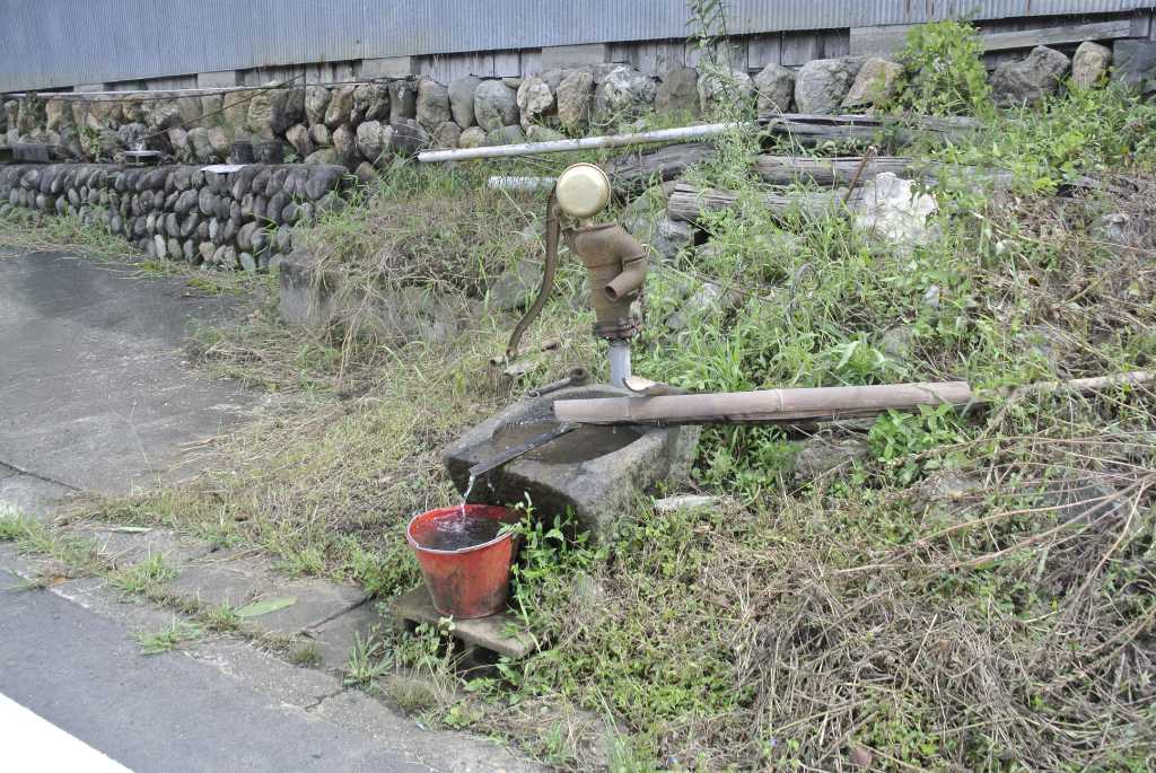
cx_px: 578
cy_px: 386
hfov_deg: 67.3
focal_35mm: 27
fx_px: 868
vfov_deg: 48.0
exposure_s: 1/250
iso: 100
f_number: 3.5
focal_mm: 10
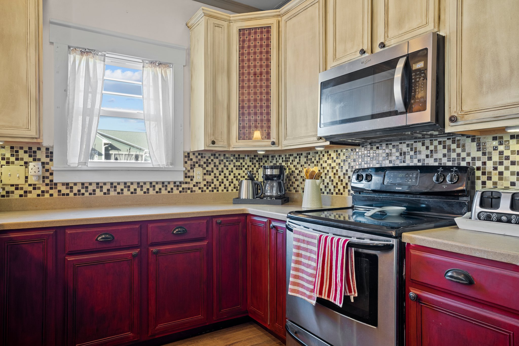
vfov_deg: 55.1
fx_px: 332
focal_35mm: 23
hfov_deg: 76.1
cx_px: 260
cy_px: 173
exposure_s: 1/1.25
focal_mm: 23
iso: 400
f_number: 8
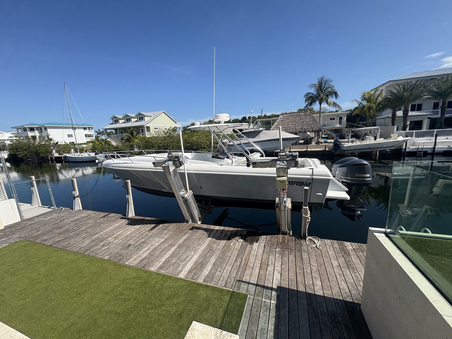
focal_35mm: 14
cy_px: 170
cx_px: 226
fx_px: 183
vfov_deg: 85.7
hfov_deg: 102.1
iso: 50
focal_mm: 2.22
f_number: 2.2
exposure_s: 1/2273
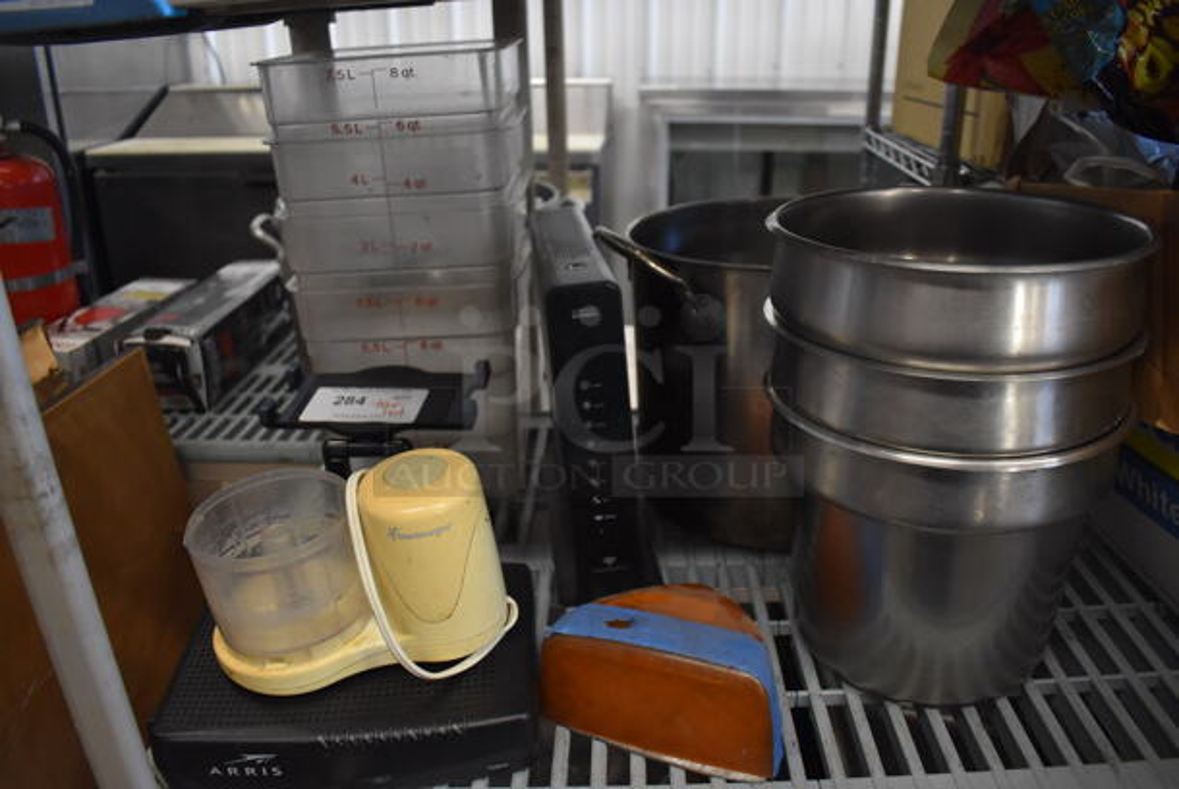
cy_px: 394
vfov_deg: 48.0
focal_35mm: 27
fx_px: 885
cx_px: 590
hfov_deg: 67.3
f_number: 3.5
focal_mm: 18
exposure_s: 1/125
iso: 1800
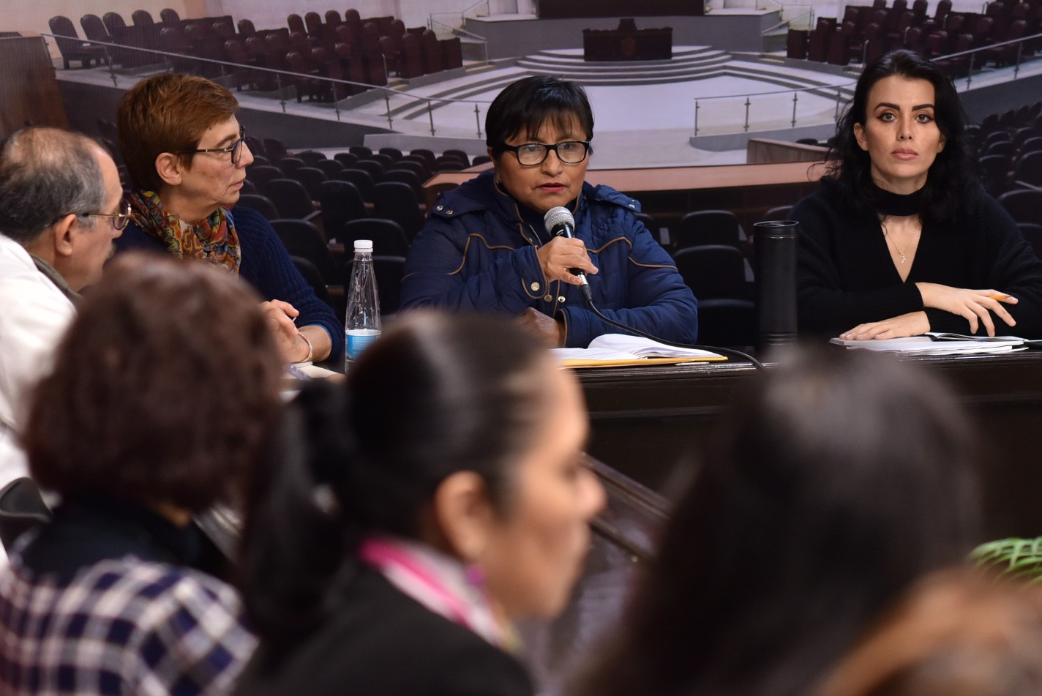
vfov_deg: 9.8
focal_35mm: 140
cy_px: 164
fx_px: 4054
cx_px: 818
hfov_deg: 14.6
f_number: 3.2
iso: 800
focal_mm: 85
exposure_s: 1/160
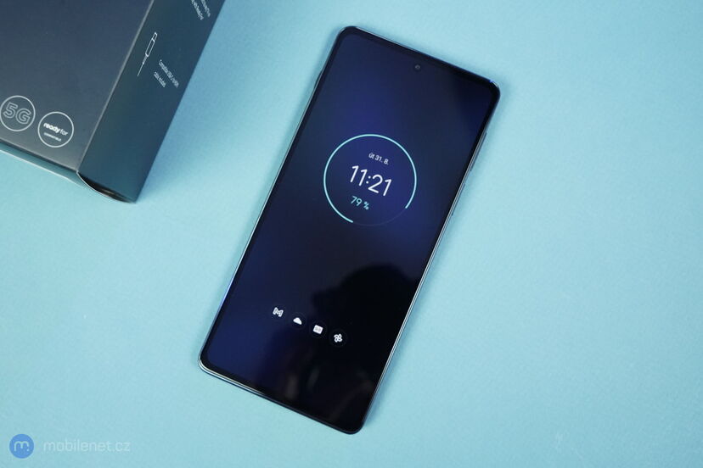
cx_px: 352
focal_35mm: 44
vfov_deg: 30.5
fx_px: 859
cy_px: 234
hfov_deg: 44.5
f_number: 8
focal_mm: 44
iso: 6400
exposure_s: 1/160
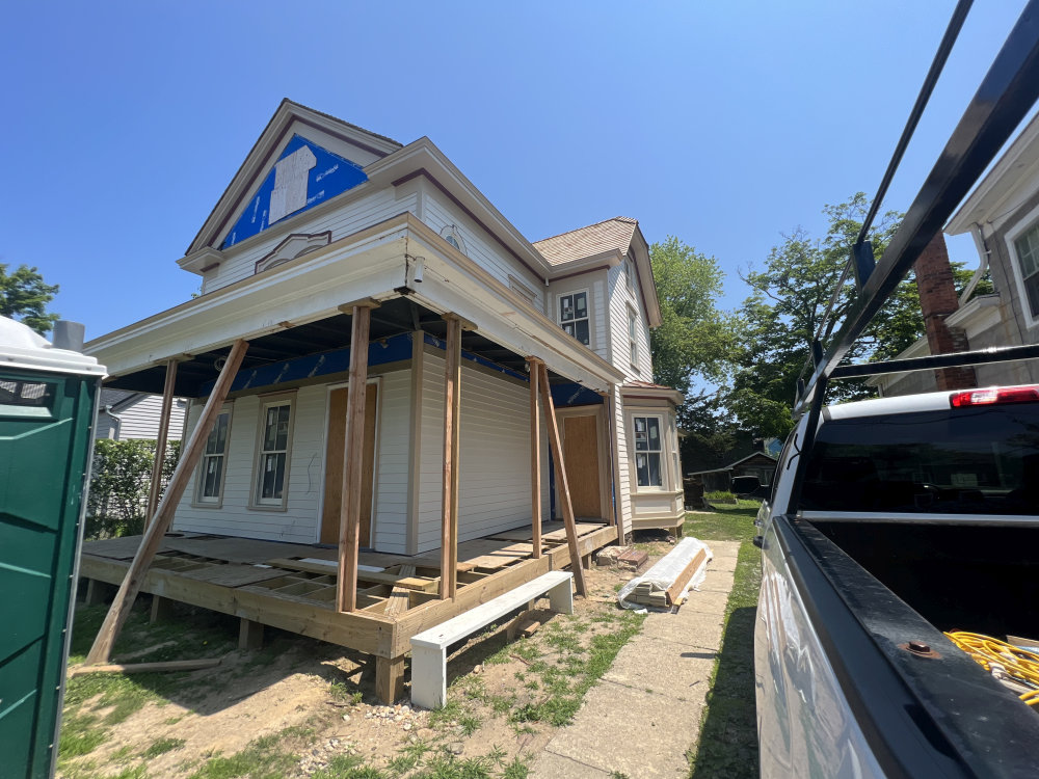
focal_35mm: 13
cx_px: 520
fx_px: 390
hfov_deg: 106.2
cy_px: 390
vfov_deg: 89.9
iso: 32
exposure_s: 1/1119
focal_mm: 1.57
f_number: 1.8
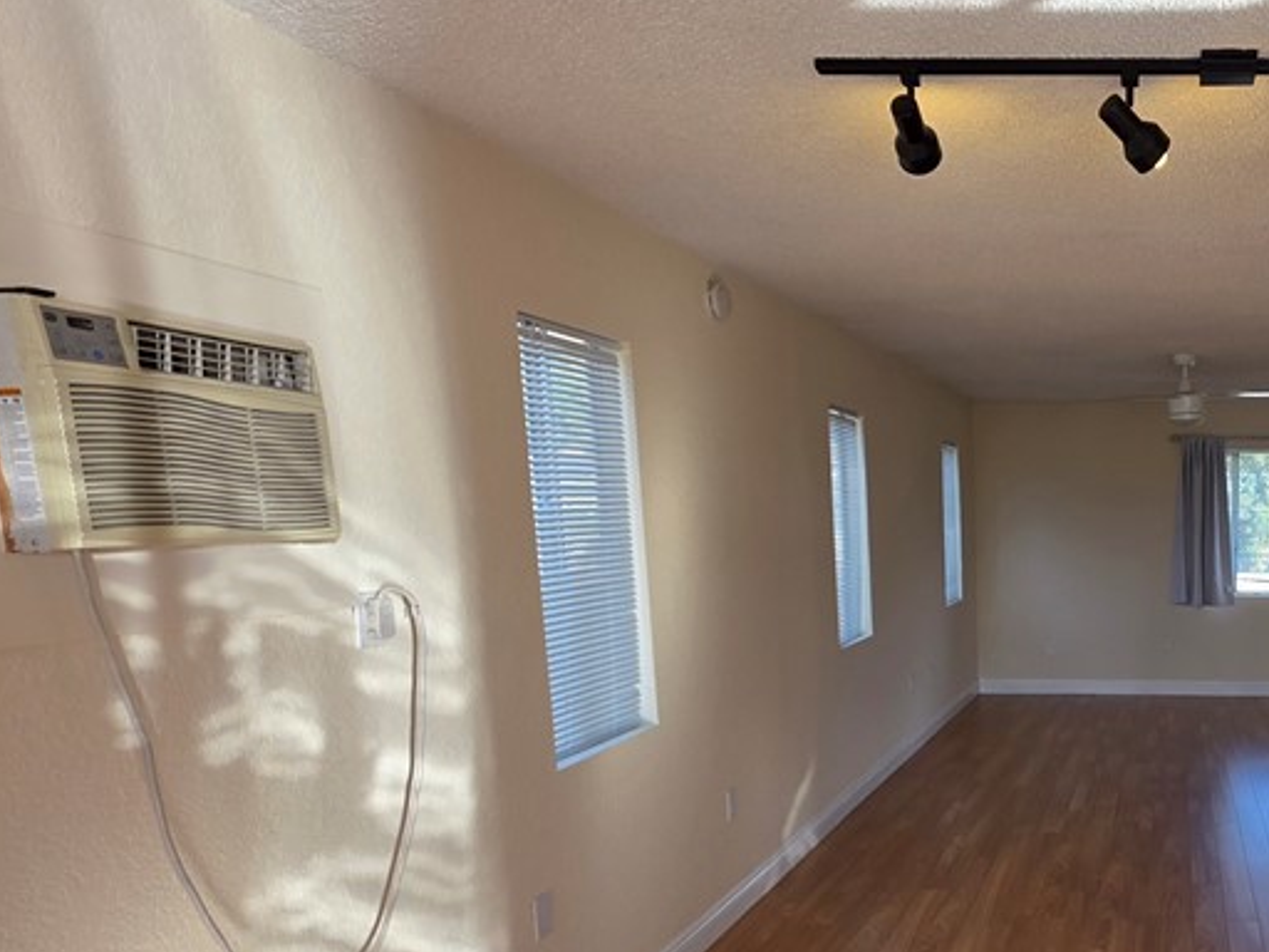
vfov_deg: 51.8
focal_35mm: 26
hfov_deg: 58.0
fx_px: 953
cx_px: 1135
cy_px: 654
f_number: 1.9
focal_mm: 2.2
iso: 32
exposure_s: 1/120
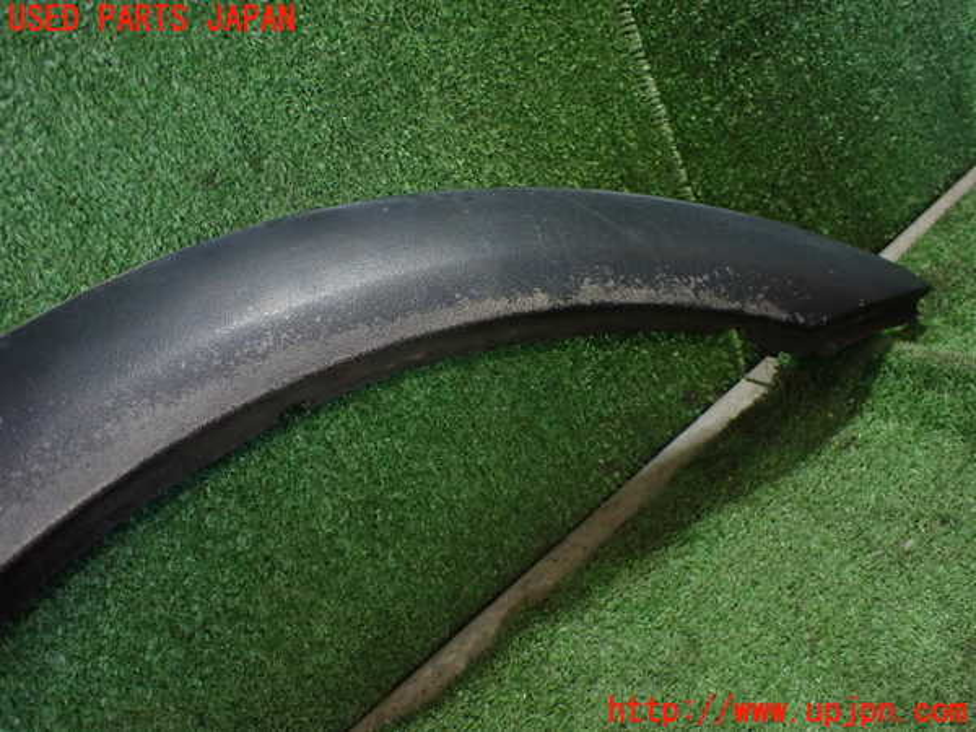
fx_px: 846
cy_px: 366
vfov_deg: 46.8
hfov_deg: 60.0
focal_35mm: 30
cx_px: 488
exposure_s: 1/125
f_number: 2.3
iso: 800
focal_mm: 5.4
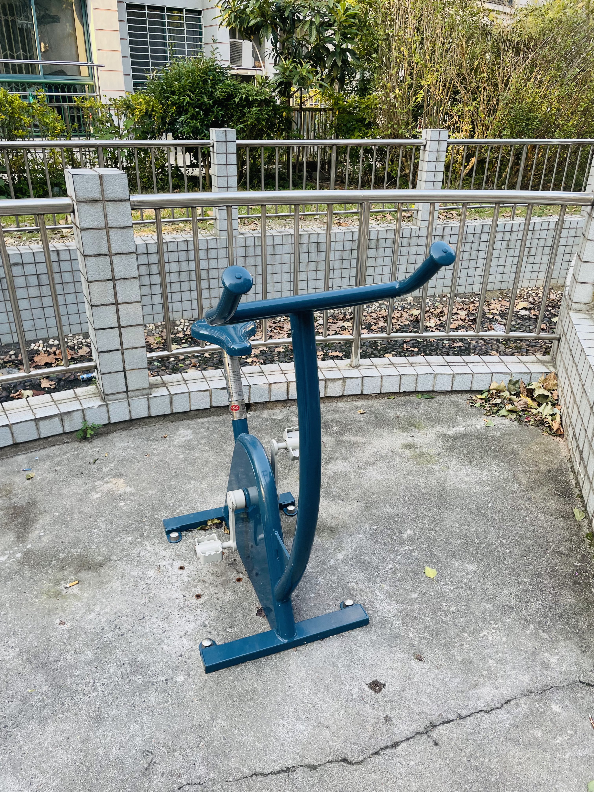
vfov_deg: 67.3
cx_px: 297
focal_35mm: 26
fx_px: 595
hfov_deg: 53.1
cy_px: 396
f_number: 1.6
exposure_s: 1/144
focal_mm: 4.2
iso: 32
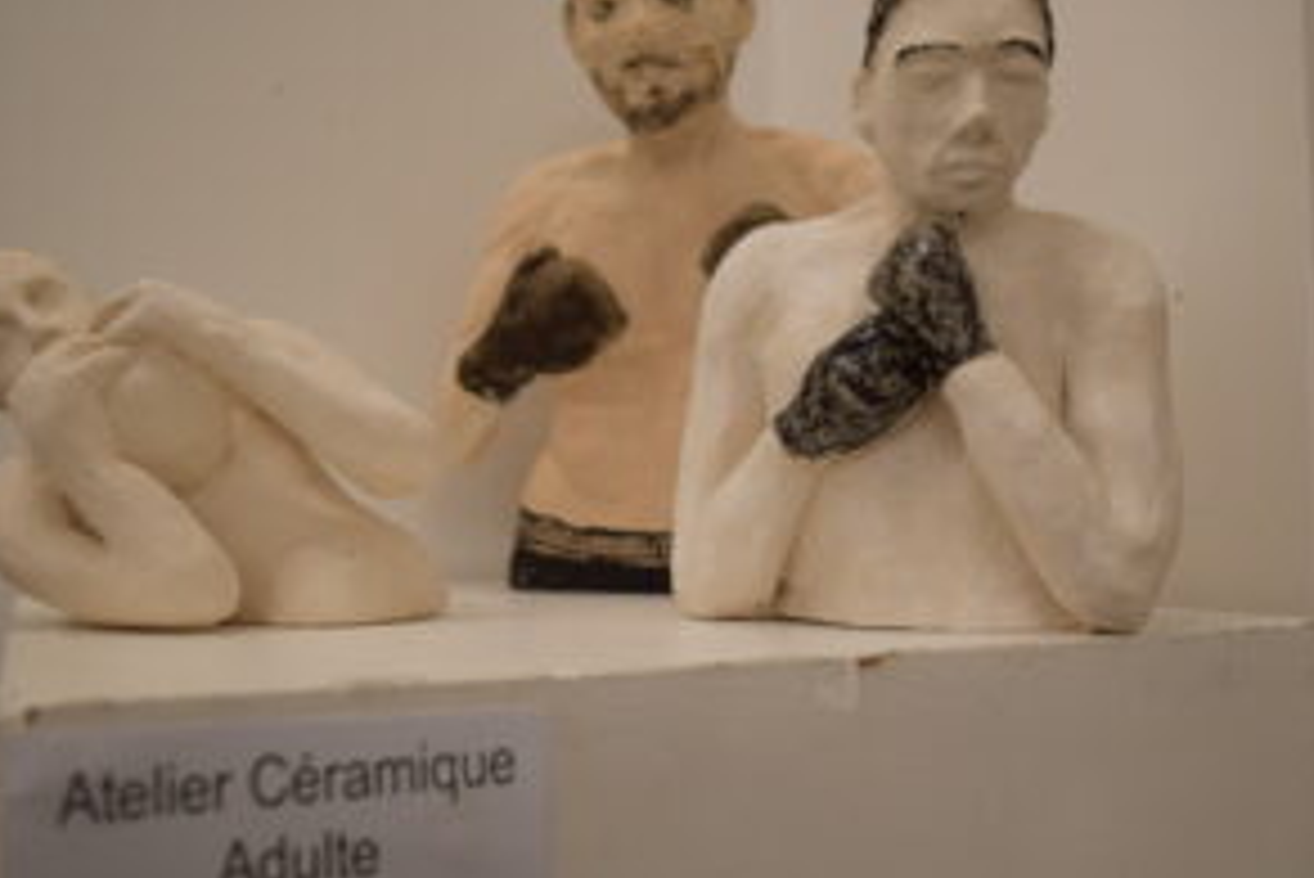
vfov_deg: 36.0
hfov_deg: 51.8
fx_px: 1351
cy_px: 416
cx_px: 716
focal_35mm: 37
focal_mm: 18
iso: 400
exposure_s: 1/100
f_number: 3.5
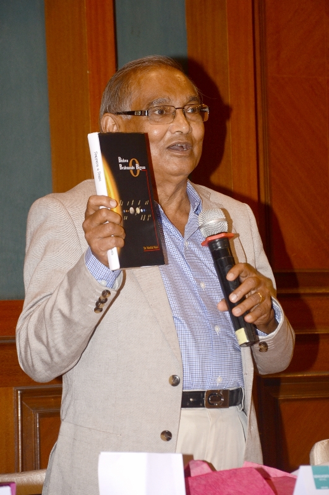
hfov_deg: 8.7
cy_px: 248
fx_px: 2163
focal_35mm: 158
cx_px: 164
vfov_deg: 13.1
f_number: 5.6
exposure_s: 1/100
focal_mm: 105
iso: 640
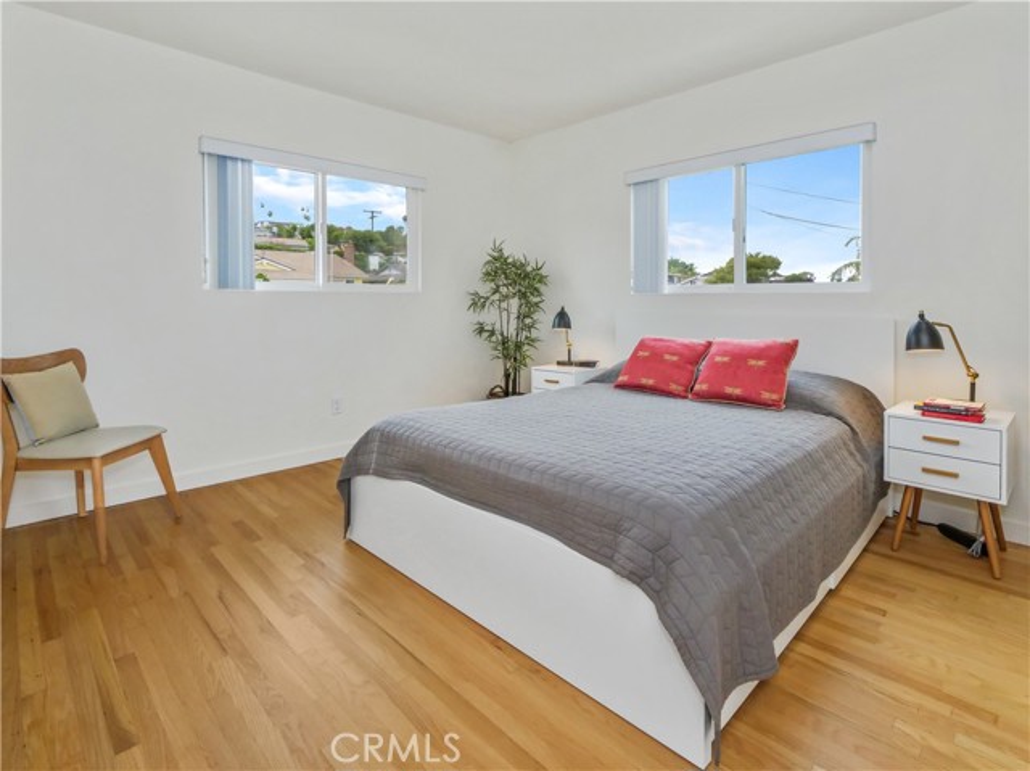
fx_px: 476
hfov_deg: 94.5
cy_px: 386
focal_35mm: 16
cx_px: 515
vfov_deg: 78.0
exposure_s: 1/320
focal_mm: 8
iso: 1250
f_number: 16
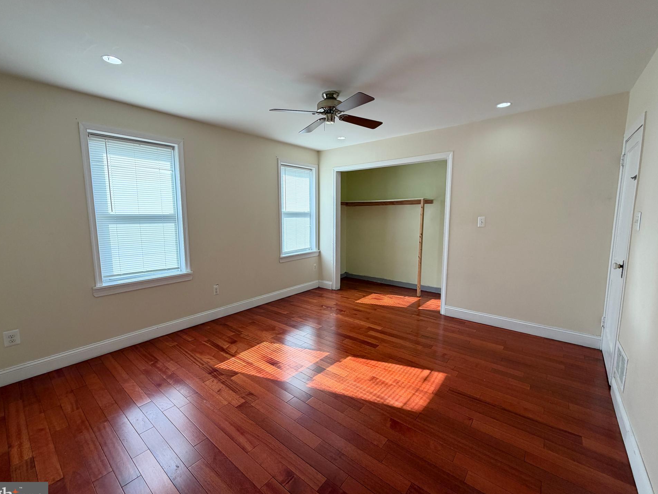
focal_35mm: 15
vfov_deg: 81.8
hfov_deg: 98.1
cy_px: 246
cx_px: 315
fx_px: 285
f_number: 2.2
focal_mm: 2.22
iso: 50
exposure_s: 1/132
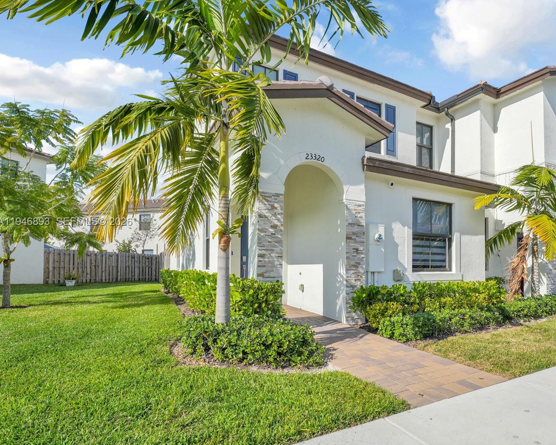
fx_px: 317
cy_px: 222
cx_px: 347
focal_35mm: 19
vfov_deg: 70.2
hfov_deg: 81.1
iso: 100
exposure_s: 1/200
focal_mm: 16.2
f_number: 11
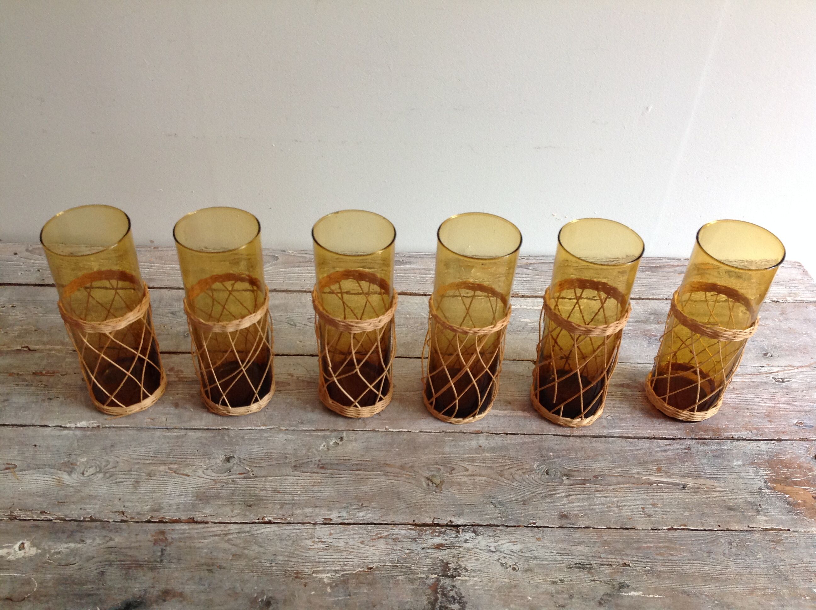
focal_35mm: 35
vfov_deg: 40.6
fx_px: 824
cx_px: 408
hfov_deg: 52.7
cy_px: 305
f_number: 2.4
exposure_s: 1/15
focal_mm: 4.28
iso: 125
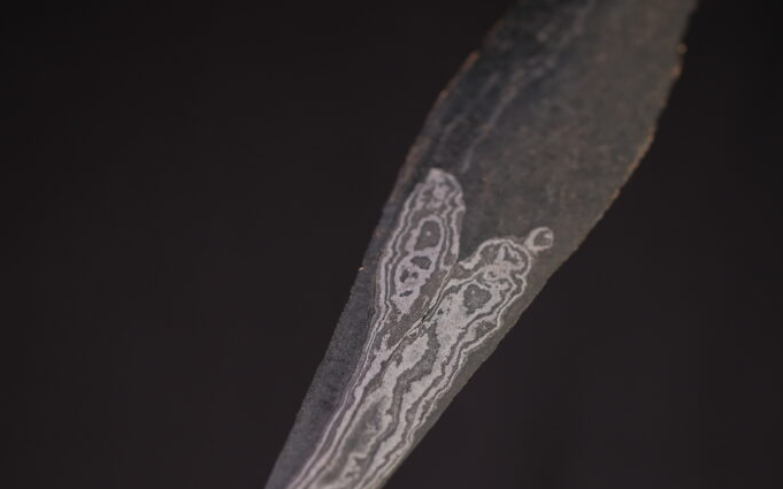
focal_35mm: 69
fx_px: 1472
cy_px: 430
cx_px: 392
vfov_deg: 18.6
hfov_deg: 29.8
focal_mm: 30
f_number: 2.5
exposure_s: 1/250
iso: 250
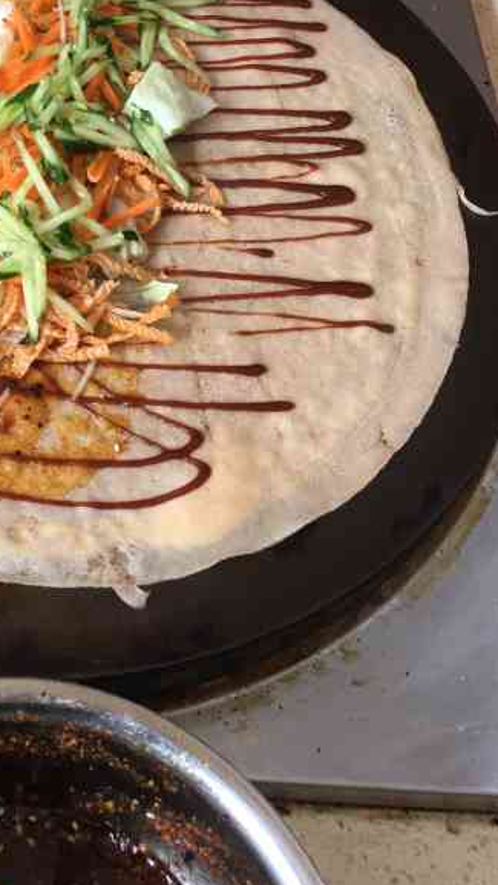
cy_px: 235
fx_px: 1198
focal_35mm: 51
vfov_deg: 39.6
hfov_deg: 22.5
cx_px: -14
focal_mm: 4.15
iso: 32
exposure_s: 1/50
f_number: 2.2
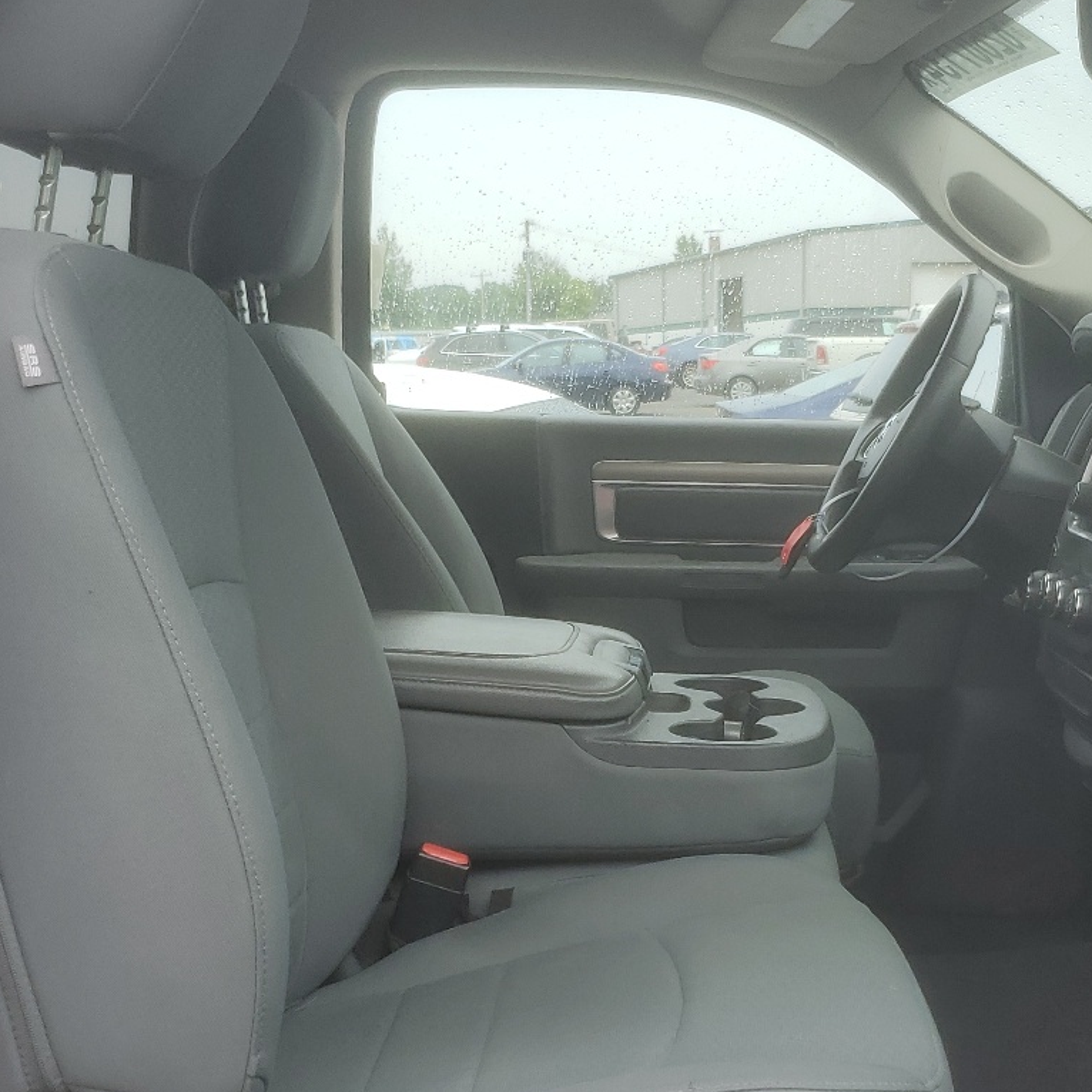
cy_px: 689
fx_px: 1713
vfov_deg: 35.1
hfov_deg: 35.3
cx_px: 633
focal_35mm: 48
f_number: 1.5
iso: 50
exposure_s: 1/417
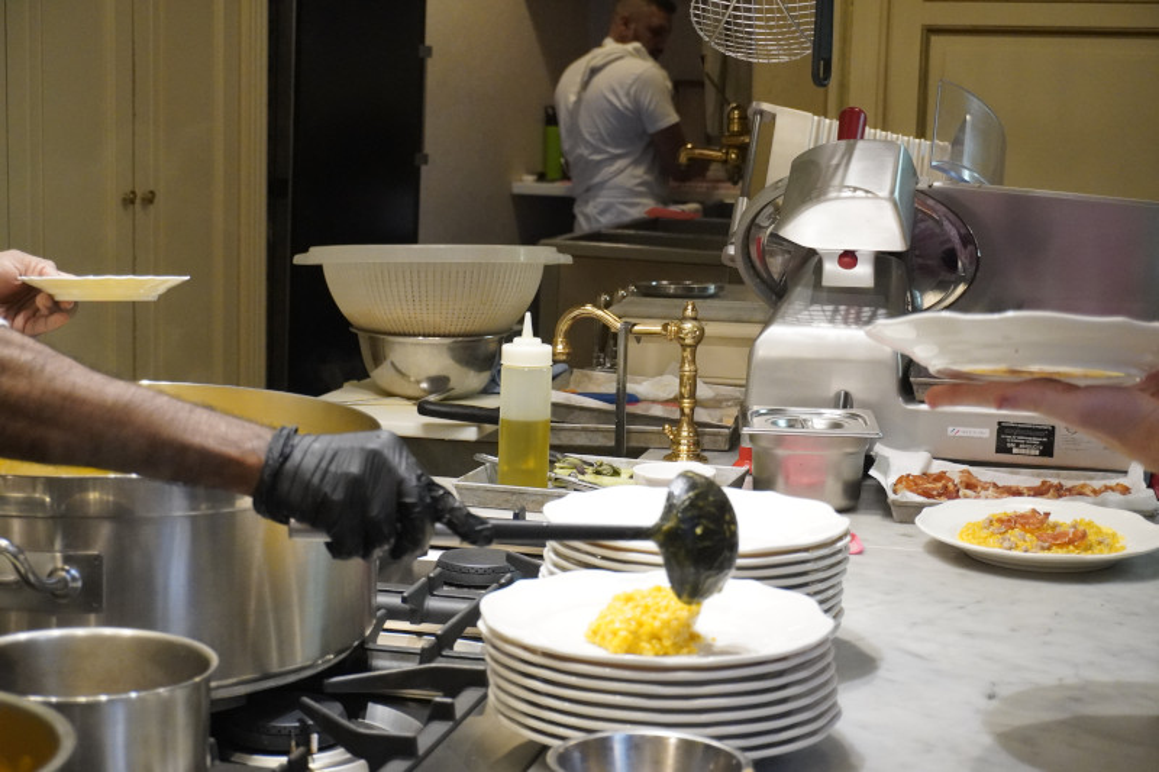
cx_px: 580
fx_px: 2076
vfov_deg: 21.1
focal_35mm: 64
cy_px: 386
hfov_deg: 31.2
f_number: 5.6
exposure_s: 1/160
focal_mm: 43
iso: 5000
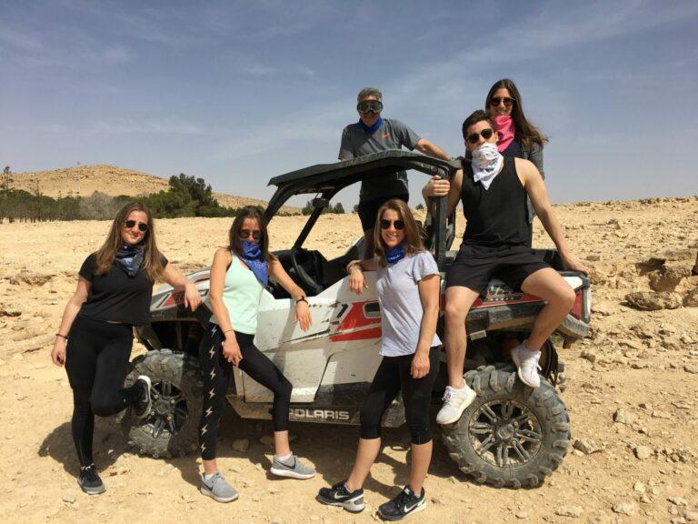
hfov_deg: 61.7
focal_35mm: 29
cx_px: 349
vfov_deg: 48.2
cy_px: 262
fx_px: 585
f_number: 2.2
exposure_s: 1/2481
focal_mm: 4.15
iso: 25
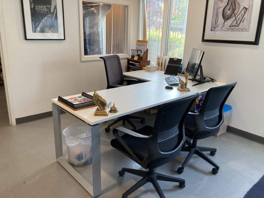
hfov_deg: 63.4
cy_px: 99
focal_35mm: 28
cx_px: 132
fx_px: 214
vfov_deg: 49.7
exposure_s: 1/60
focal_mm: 3.99
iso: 64
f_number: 1.8
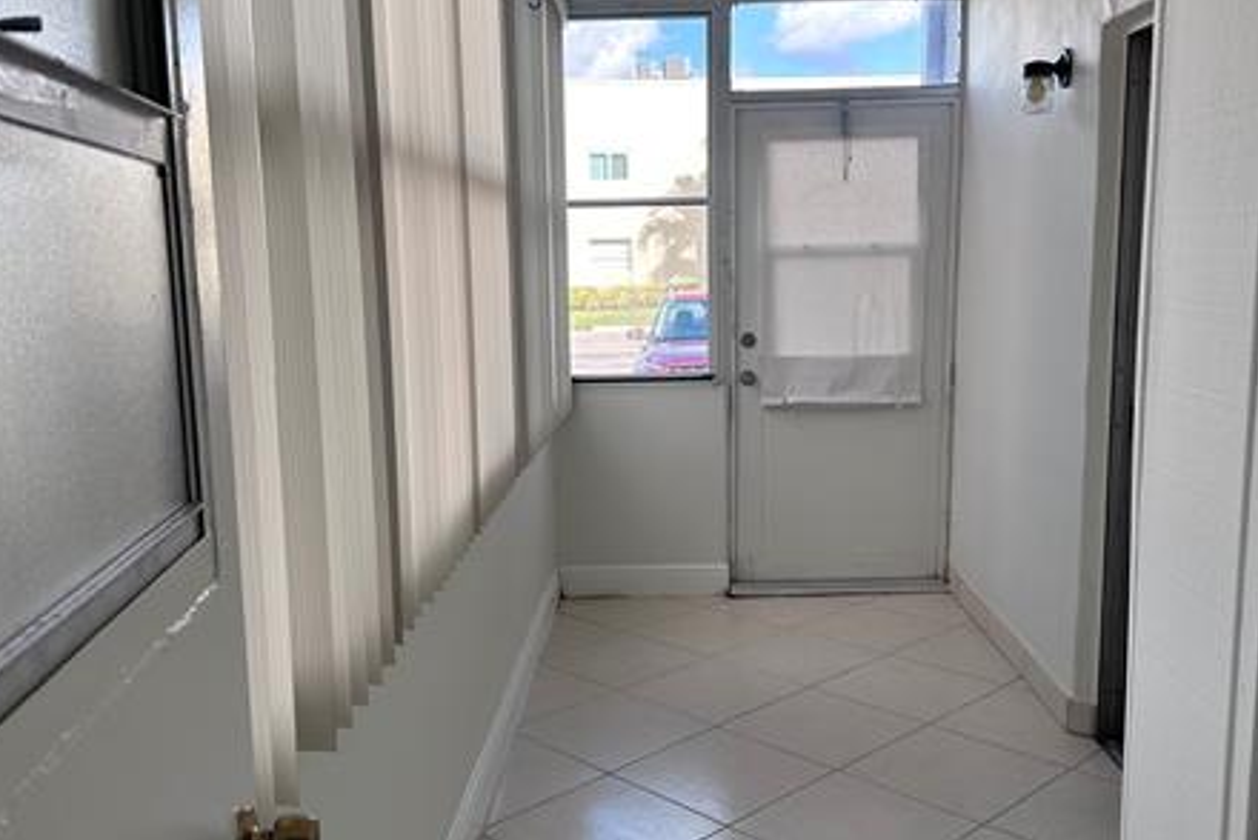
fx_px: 1189
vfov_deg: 38.9
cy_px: 443
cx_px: 623
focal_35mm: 34
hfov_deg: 55.8
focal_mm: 6.86
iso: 100
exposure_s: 1/163
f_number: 1.78
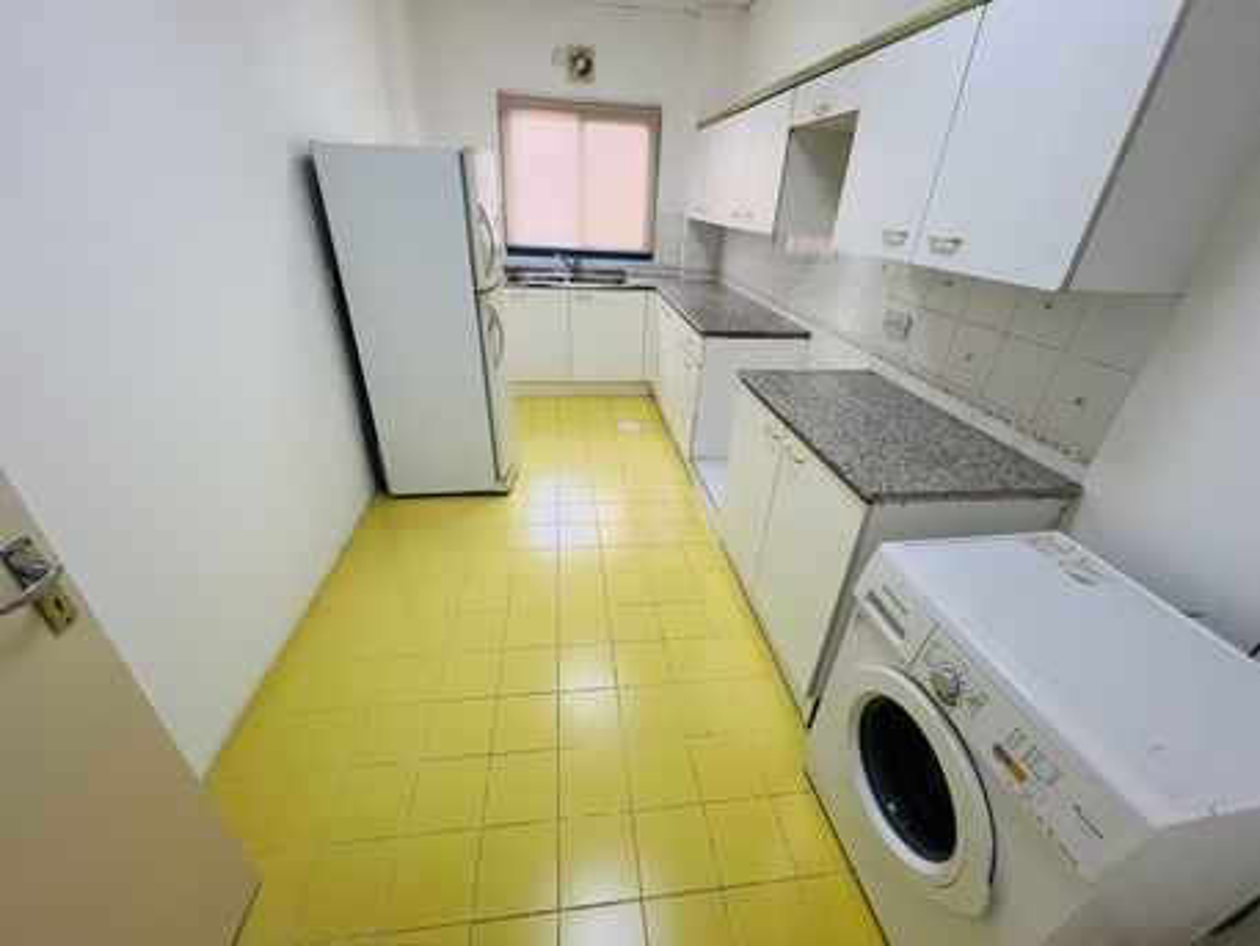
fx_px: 473
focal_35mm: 13
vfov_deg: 89.9
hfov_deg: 106.2
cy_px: 473
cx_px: 630
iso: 250
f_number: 1.8
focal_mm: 1.57
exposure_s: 1/100
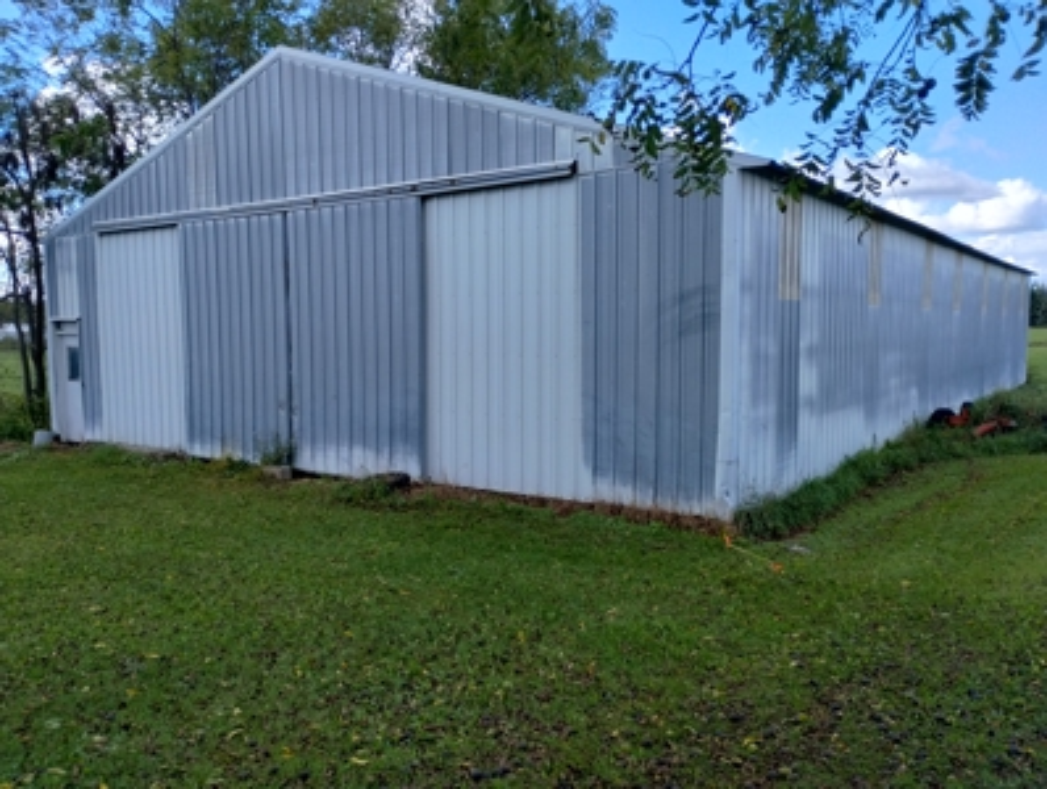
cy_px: 394
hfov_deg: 63.4
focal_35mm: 28
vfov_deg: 49.9
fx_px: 848
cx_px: 524
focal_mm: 4.27
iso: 100
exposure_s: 1/365
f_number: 1.8
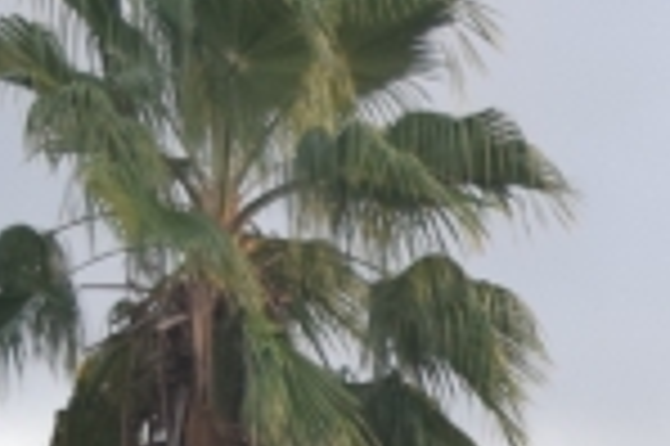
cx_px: 1677
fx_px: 5373
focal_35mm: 289
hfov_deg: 6.7
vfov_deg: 4.6
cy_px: 1333
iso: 800
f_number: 5
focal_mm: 28
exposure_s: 1/100
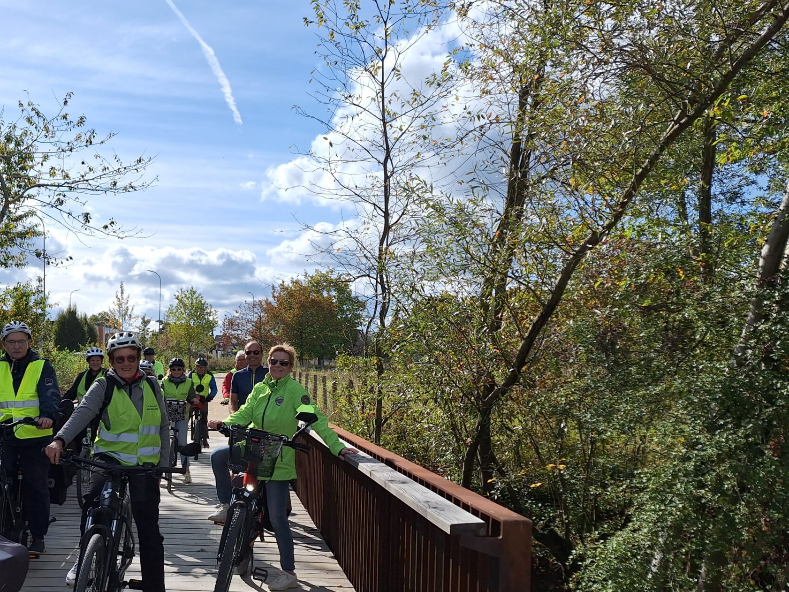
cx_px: 193
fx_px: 798
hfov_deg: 50.4
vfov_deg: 40.1
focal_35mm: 35
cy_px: 406
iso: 40
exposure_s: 1/4049
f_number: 1.8
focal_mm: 5.54
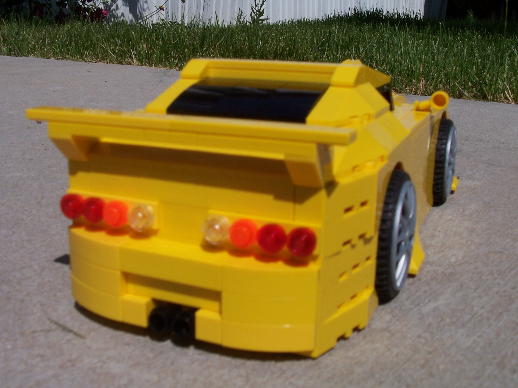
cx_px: 259
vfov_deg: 34.3
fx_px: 628
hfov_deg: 44.8
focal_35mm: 42
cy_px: 194
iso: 80
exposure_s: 1/1400
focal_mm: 7.2
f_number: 5.6
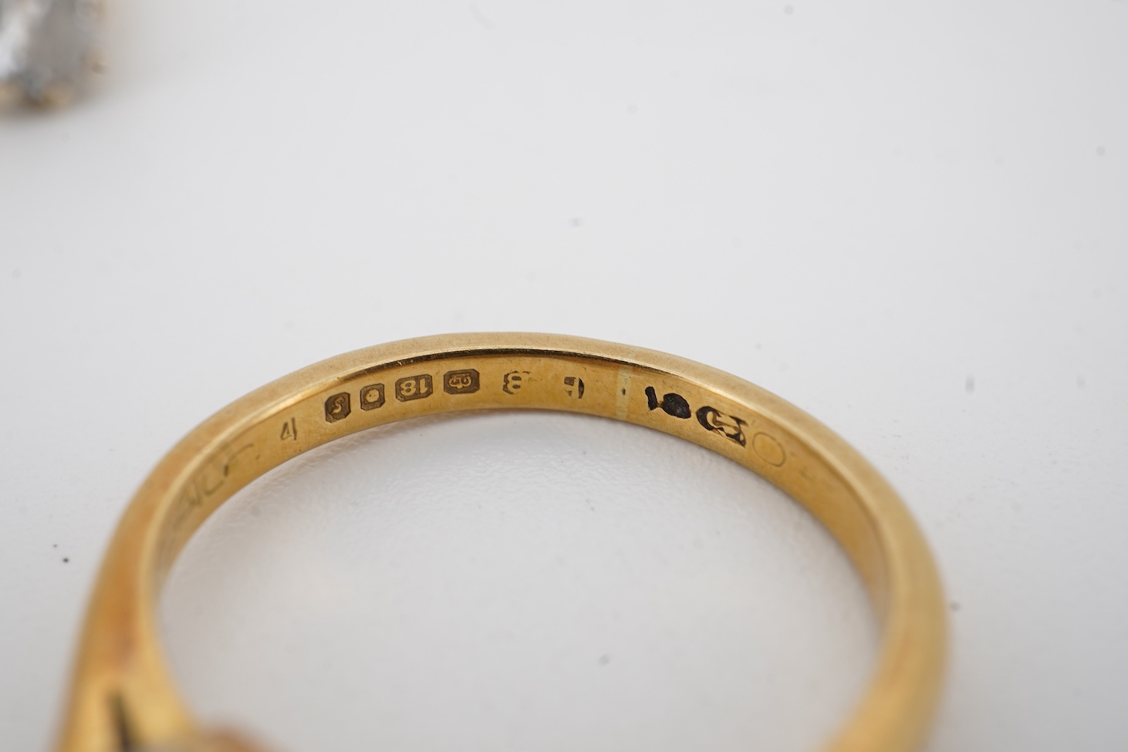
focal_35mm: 45
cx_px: 564
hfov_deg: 43.6
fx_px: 1410
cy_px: 376
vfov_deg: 29.9
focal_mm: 30
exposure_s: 1/125
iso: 200
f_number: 22
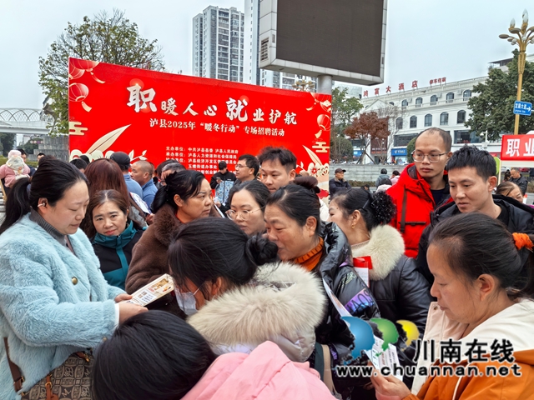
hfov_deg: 65.3
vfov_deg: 51.4
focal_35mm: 27
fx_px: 417
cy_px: 200
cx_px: 267
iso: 80
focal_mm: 5.52
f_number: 1.9
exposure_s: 1/1000
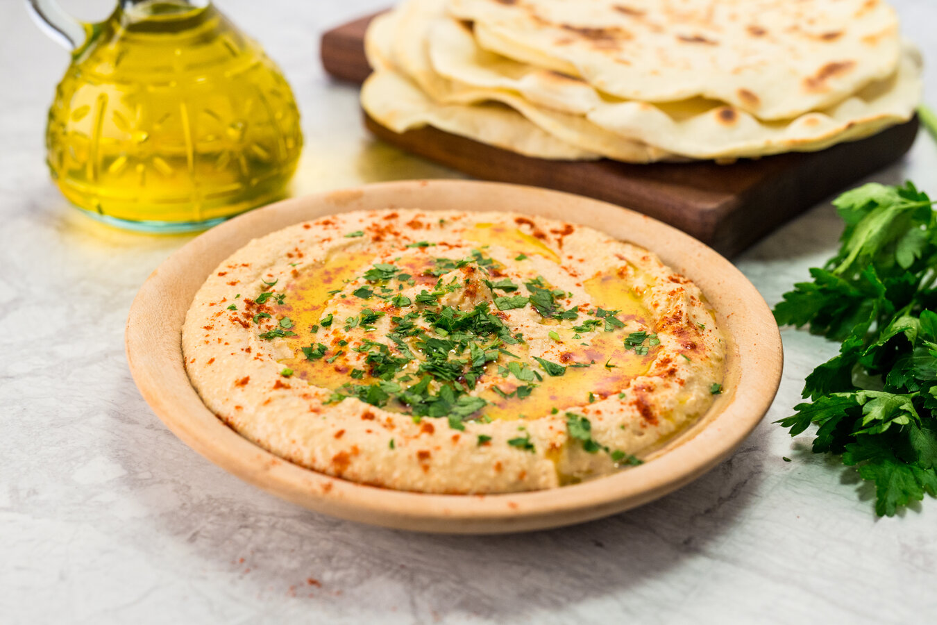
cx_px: 468
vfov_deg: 27.0
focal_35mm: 50
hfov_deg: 39.6
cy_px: 312
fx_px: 1301
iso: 640
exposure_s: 1/125
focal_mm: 50
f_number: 5.6
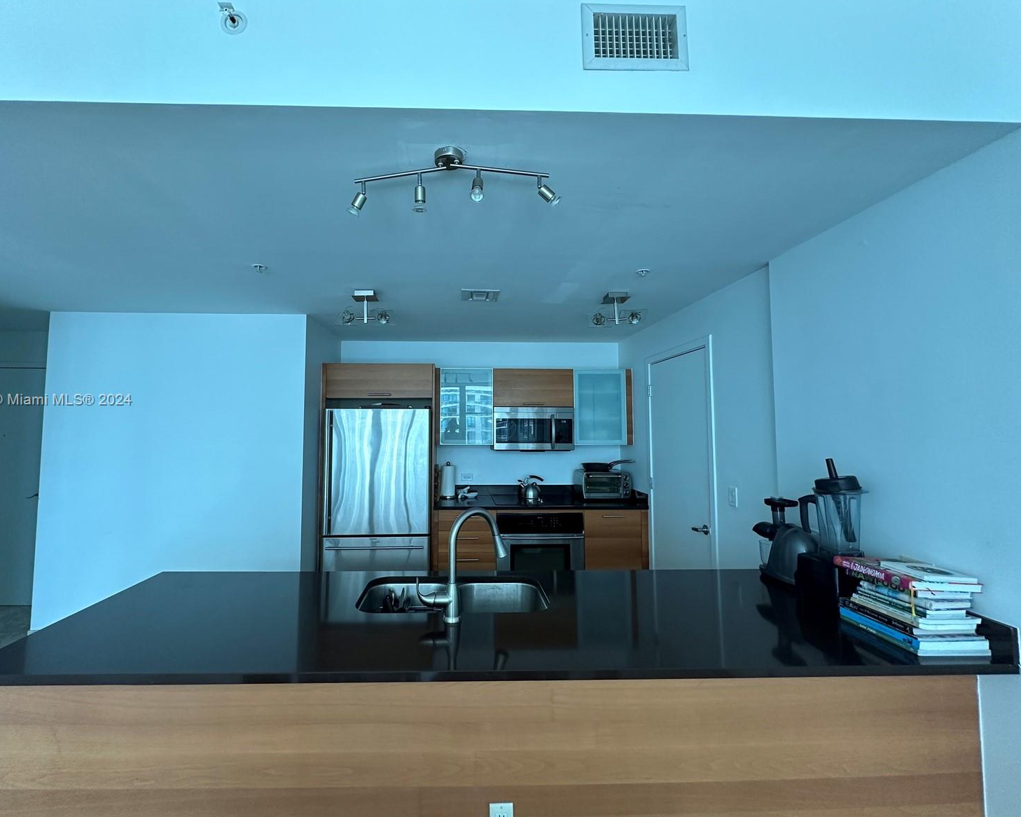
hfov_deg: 96.6
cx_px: 468
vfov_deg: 84.0
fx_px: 453
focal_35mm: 15
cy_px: 401
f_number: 2.2
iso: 160
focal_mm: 2.22
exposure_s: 1/99
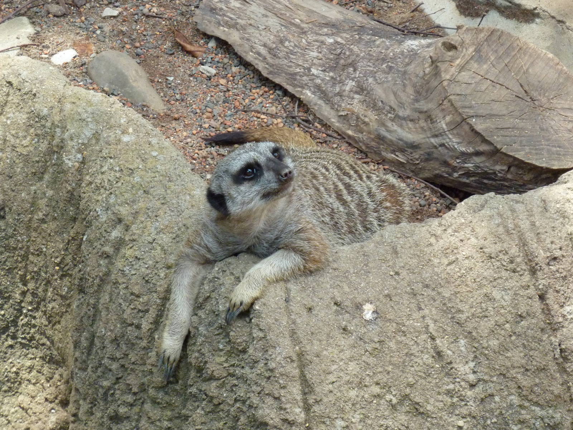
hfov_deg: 11.7
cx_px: 286
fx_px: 2797
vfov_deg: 8.8
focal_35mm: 169
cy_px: 215
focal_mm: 27.8
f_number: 4.5
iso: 400
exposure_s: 1/400
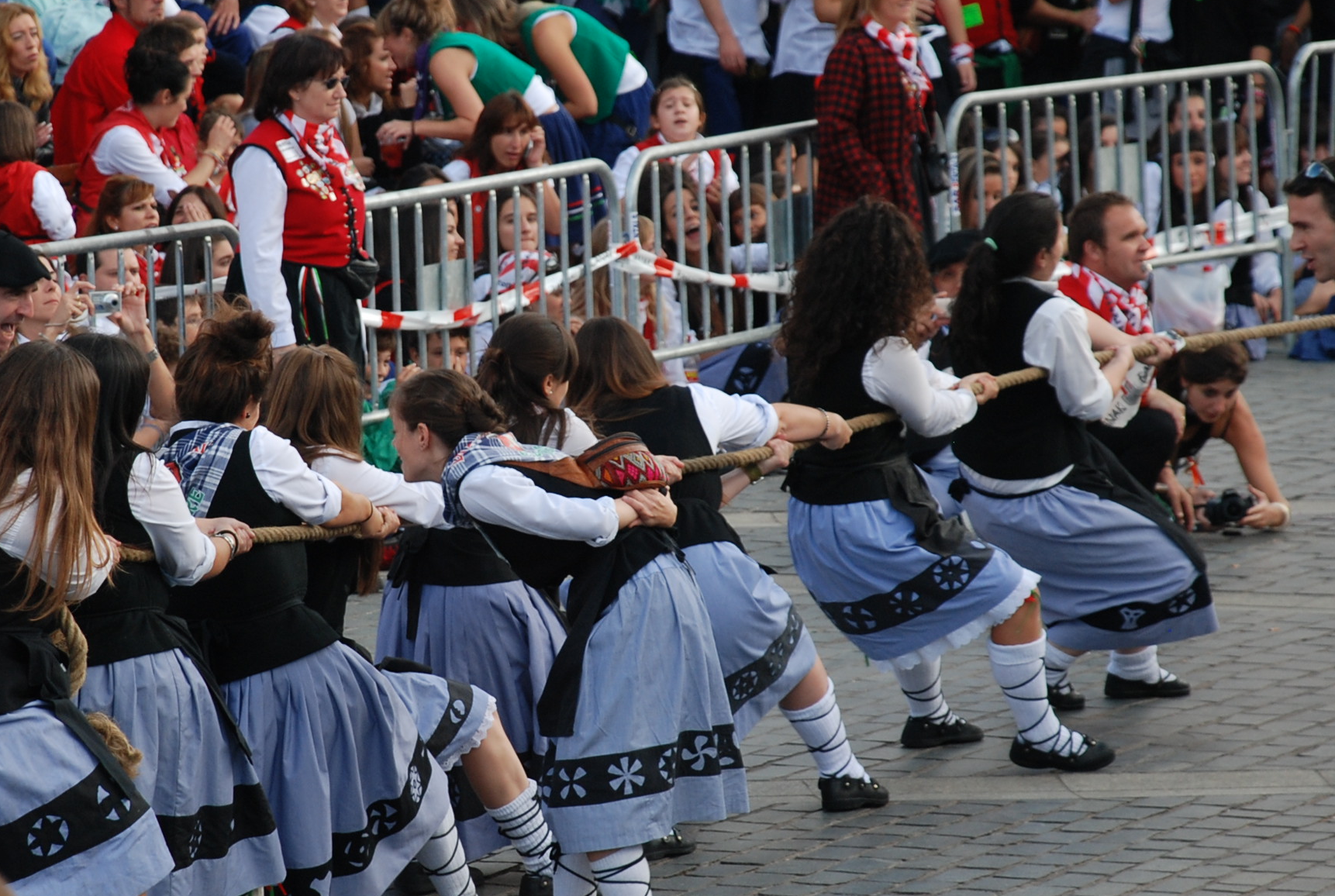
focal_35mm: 265
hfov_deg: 7.8
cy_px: 469
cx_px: 486
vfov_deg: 5.2
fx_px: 9842
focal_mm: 105
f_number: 5.6
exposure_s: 1/125
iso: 250
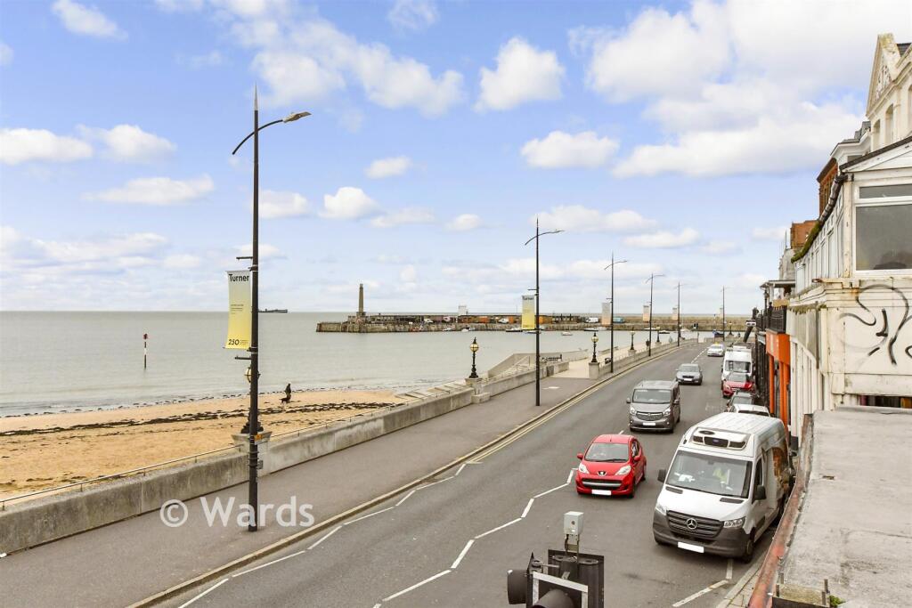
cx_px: 456
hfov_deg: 61.9
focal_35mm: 30
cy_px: 304
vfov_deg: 43.6
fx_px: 760
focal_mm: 20
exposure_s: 1/1250
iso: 2000
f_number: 10
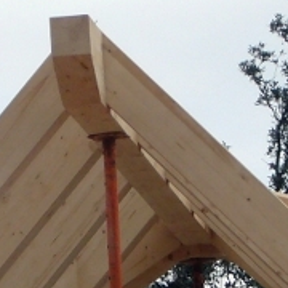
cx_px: 109
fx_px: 4245
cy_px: 401
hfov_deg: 3.9
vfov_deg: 3.9
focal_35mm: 451
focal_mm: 16.8
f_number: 5.6
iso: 80
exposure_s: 1/200
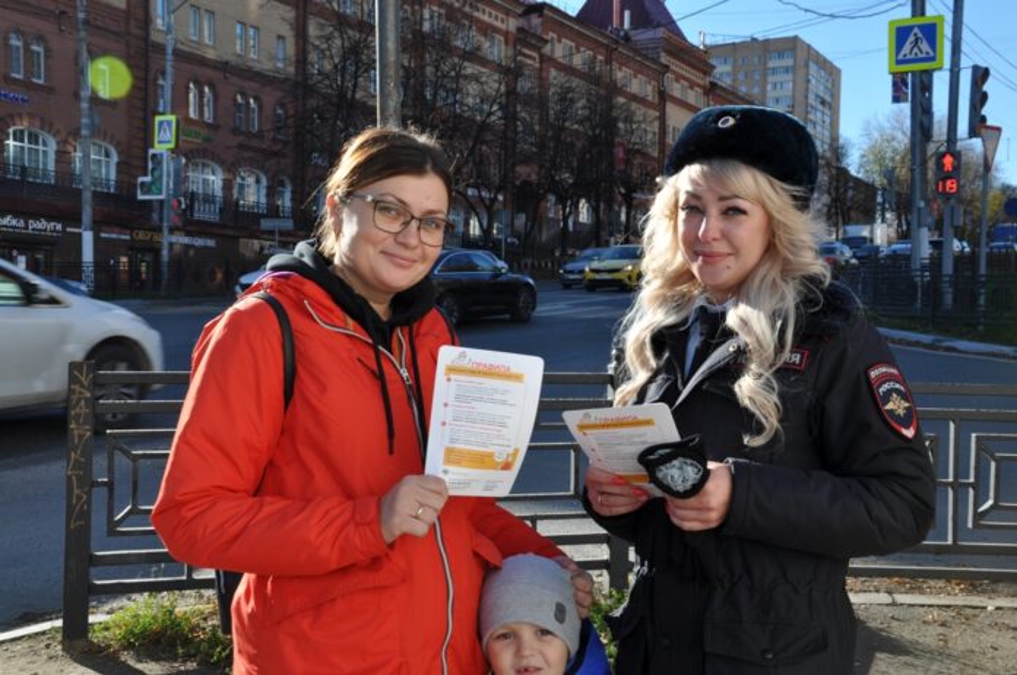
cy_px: 338
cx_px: 508
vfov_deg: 29.8
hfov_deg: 43.7
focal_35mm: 45
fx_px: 1269
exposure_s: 1/125
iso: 200
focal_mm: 30
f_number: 11
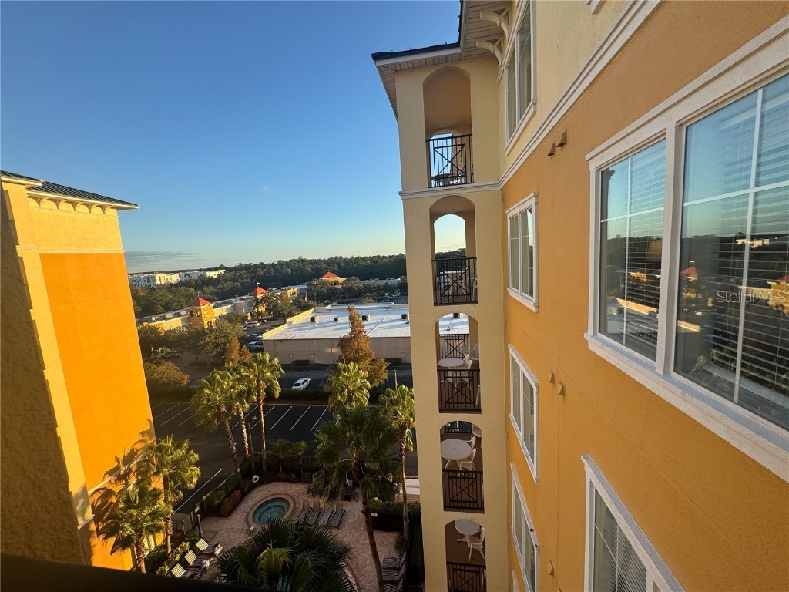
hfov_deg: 102.1
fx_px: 319
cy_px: 296
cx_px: 394
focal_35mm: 14
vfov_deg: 85.7
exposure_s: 1/565
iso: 50
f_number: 2.2
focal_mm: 2.22
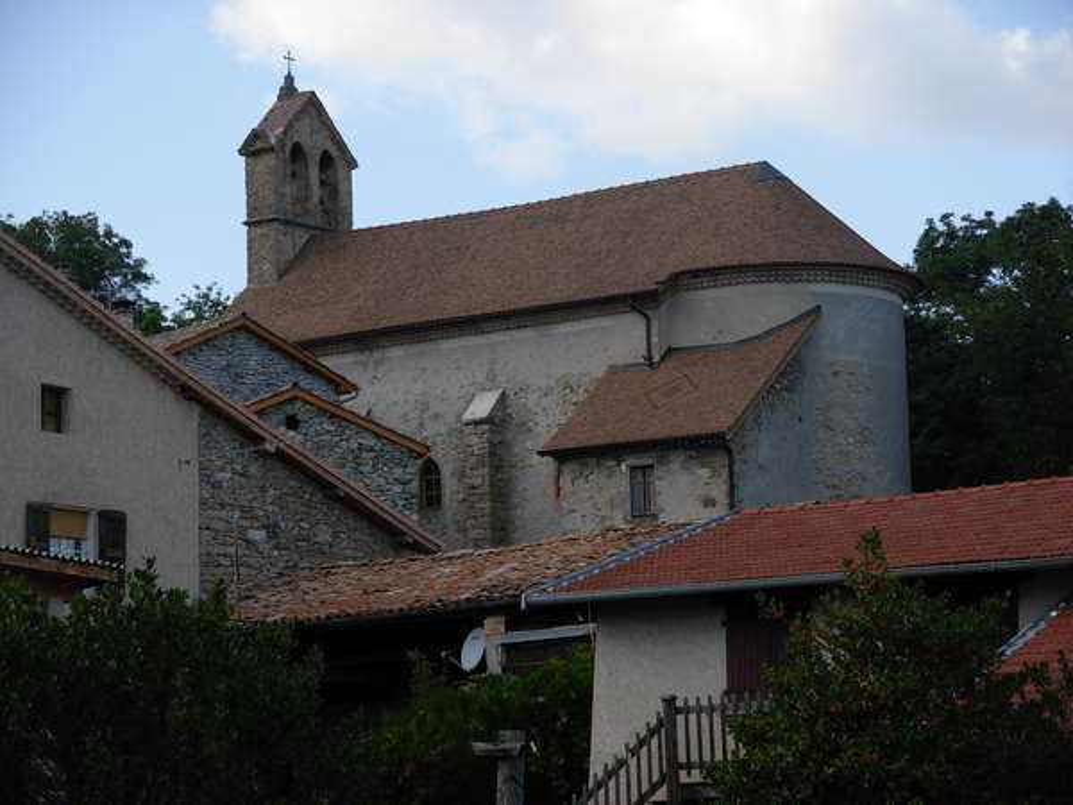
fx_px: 3472
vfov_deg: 13.2
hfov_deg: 17.6
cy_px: 402
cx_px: 536
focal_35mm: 112
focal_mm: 18.6
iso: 79
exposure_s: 1/406
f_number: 4.2
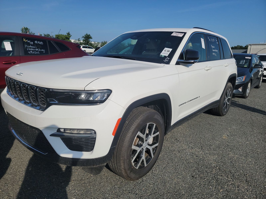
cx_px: 133
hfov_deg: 71.6
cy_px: 100
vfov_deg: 56.8
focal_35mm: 24
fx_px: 184
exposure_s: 1/1873
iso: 50
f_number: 1.8
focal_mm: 6.7
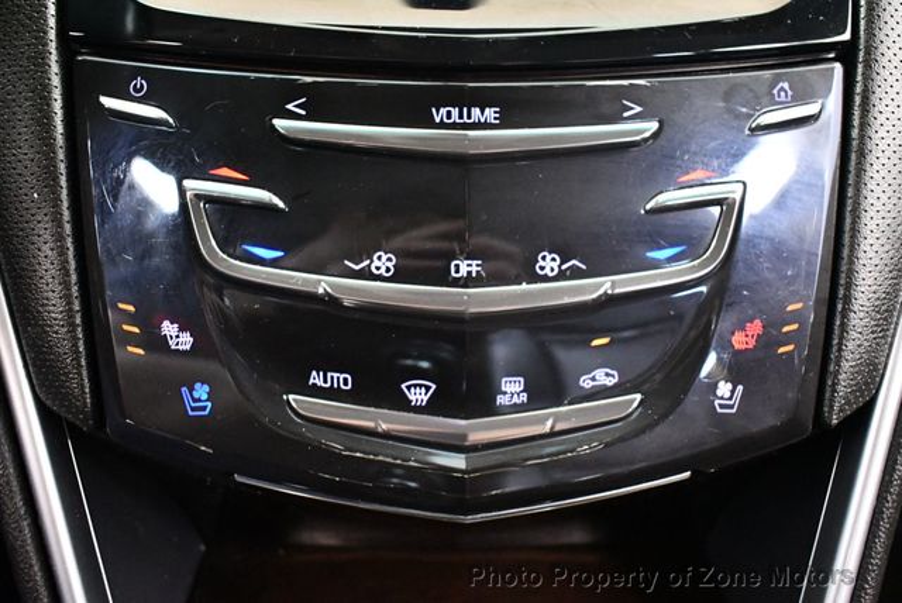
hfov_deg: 53.1
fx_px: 903
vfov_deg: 36.9
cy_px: 302
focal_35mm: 36
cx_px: 451
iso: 7200
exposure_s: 1/60
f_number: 3.5
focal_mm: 18
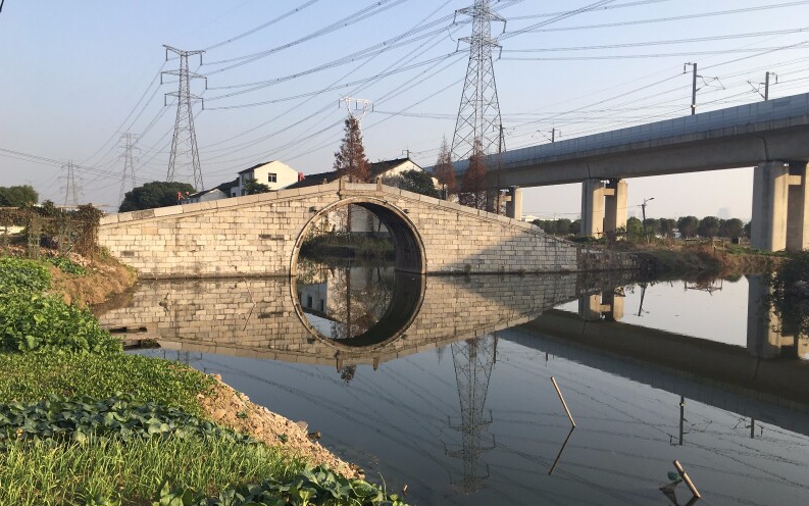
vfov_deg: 40.6
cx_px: 404
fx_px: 684
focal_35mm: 31
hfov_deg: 61.2
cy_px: 258
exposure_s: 1/732
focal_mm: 4.15
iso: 25
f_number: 2.2
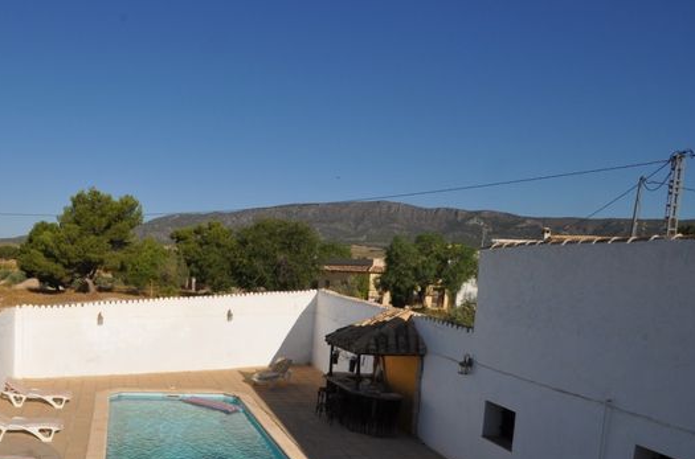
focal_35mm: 27
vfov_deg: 46.7
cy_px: 318
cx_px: 150
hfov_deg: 62.5
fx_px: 520
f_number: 20
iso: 200
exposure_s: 1/200
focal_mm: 10
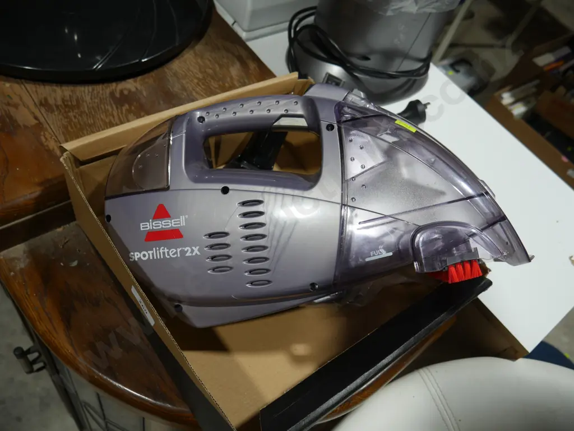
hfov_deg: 63.4
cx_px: 287
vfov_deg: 49.8
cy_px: 216
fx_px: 465
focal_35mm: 28
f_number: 4
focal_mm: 14
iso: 200
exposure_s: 1/125
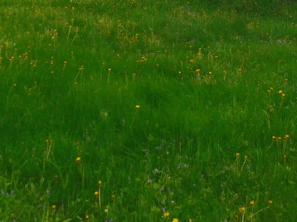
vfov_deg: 20.1
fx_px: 566
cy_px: -81
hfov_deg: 28.6
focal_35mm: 66
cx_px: 247
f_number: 3
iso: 125
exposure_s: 1/400
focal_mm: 4
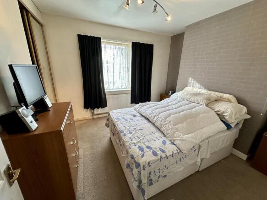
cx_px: 134
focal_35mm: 14
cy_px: 100
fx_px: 108
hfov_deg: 102.1
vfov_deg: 85.7
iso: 125
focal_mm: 2.22
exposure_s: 1/100
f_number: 2.2
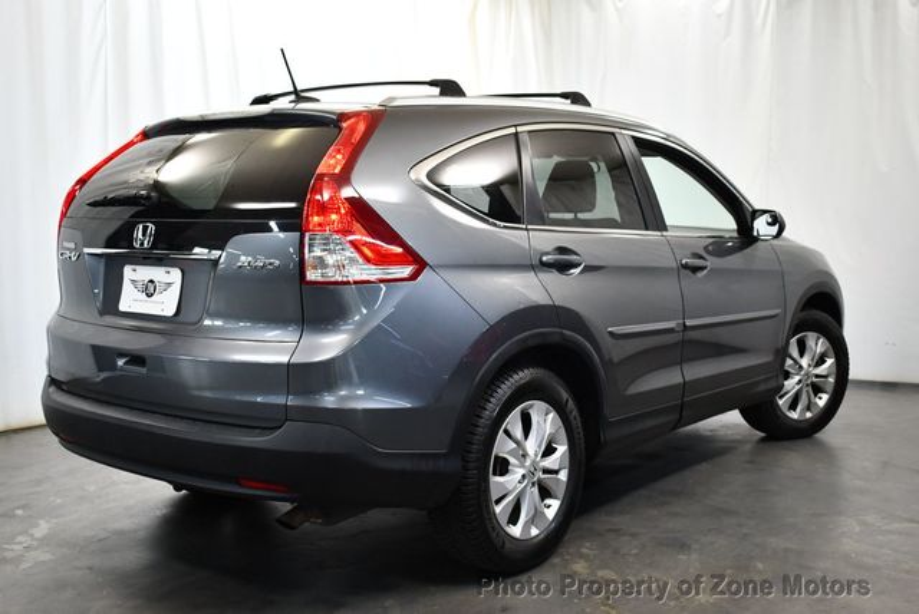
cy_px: 307
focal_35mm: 44
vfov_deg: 30.6
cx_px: 460
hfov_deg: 44.5
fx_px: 1124
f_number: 3.8
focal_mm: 22
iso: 1000
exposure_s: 1/125
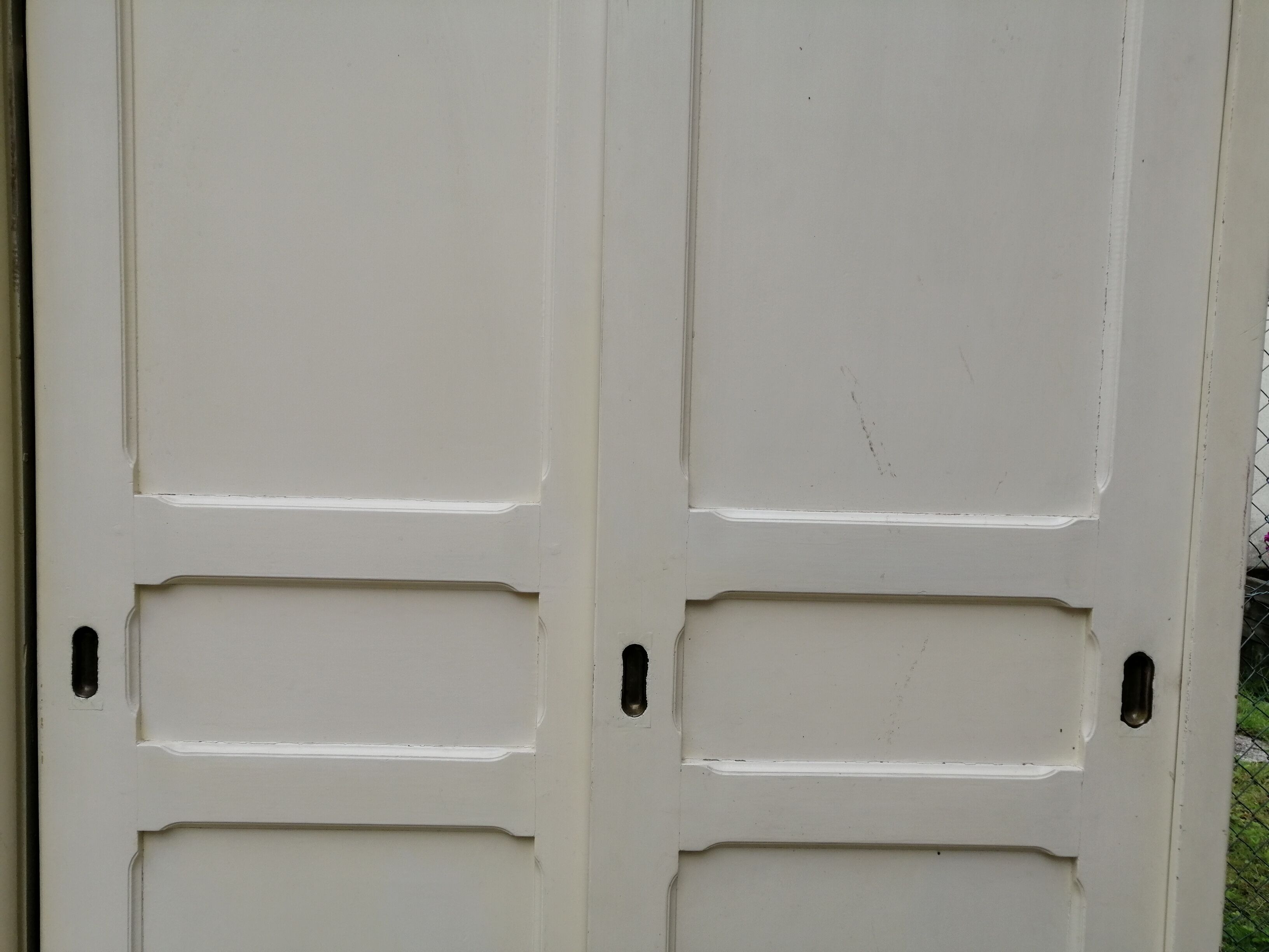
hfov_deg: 65.3
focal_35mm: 27
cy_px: 476
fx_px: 990
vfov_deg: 51.4
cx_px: 634
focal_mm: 3.88
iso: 50
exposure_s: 1/484
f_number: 1.8
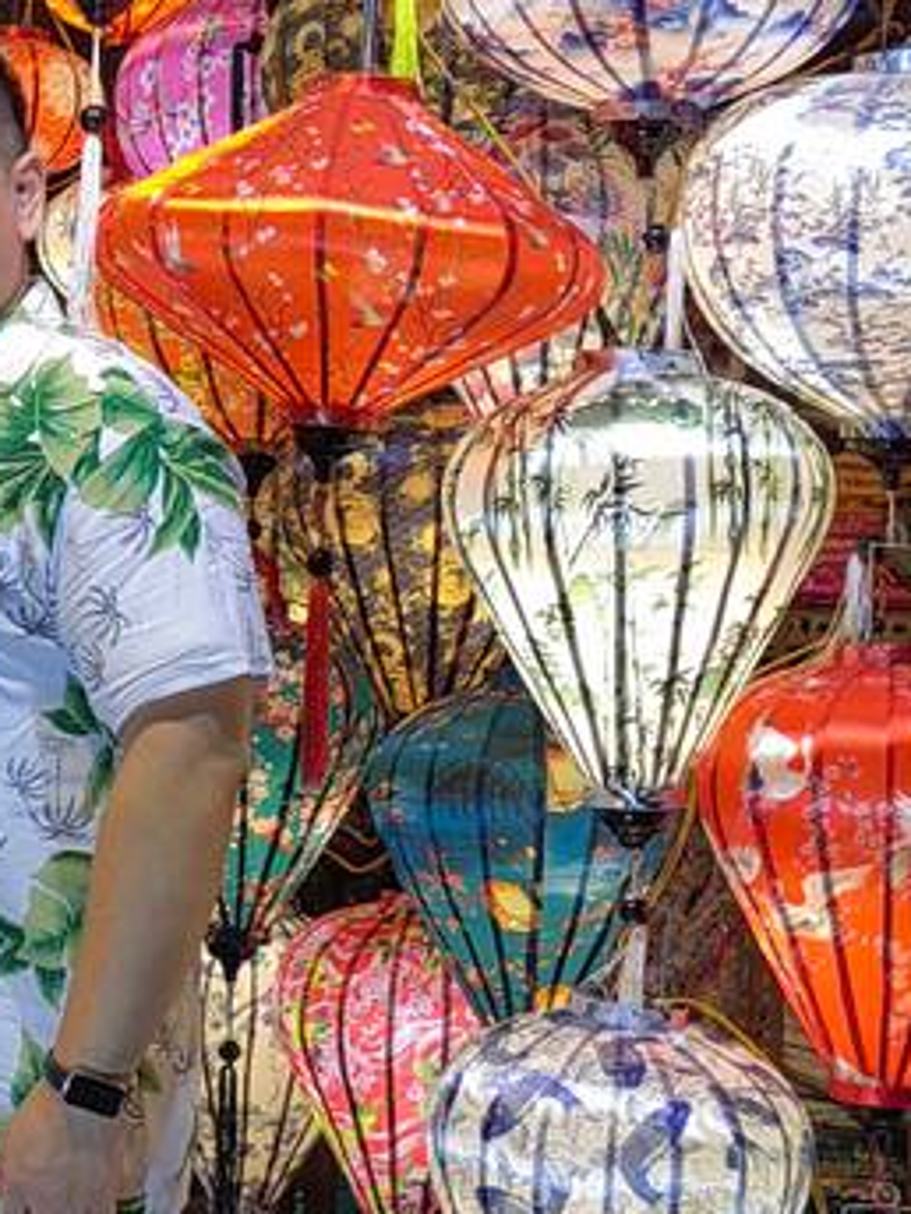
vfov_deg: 24.1
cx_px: -131
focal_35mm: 81
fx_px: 2842
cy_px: 621
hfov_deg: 17.5
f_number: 1.9
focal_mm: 5.52
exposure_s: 1/100
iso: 50
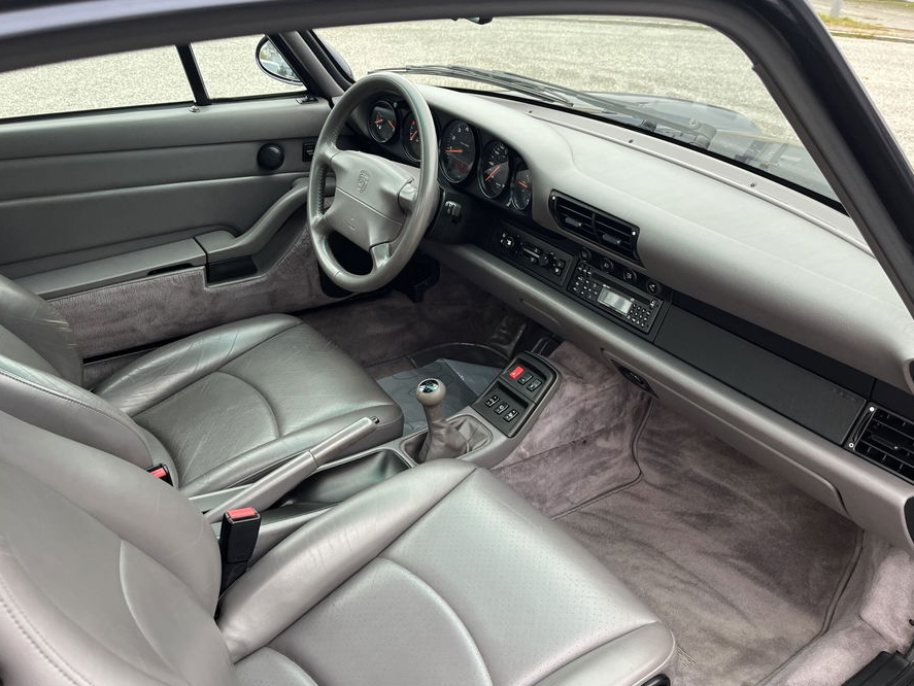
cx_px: 434
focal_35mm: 30
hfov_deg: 59.9
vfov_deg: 46.7
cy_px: 383
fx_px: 792
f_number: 1.6
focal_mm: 5.1
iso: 100
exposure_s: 1/121
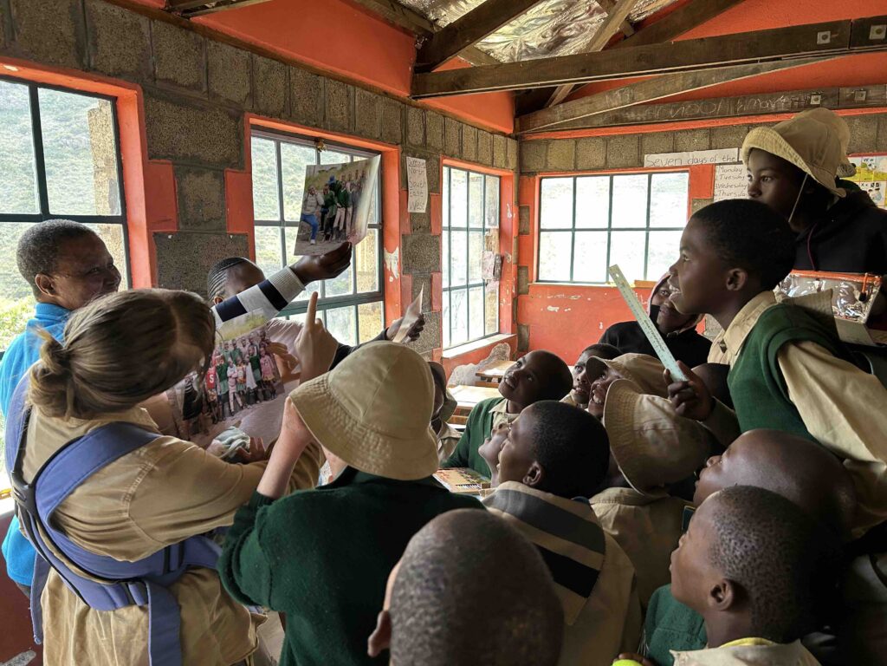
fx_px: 666
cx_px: 444
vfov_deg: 53.1
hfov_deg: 67.3
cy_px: 333
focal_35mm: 26
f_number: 1.5
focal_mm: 5.7
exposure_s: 1/121
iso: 125
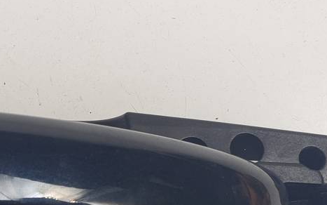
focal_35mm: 85
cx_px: -56
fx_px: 758
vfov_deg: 15.0
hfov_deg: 22.6
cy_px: 230
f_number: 2.4
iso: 50
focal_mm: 4.3
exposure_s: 1/122
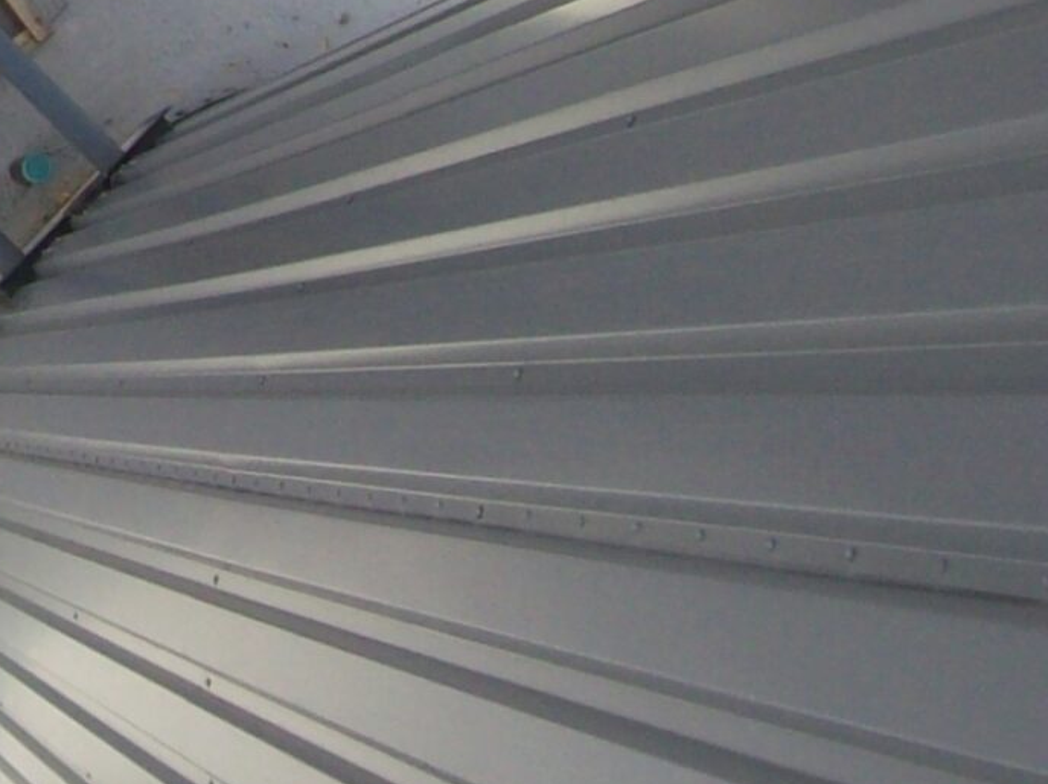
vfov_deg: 10.6
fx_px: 4054
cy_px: -416
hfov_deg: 13.6
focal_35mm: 134
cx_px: -634
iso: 80
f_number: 4.8
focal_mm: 6
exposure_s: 1/286
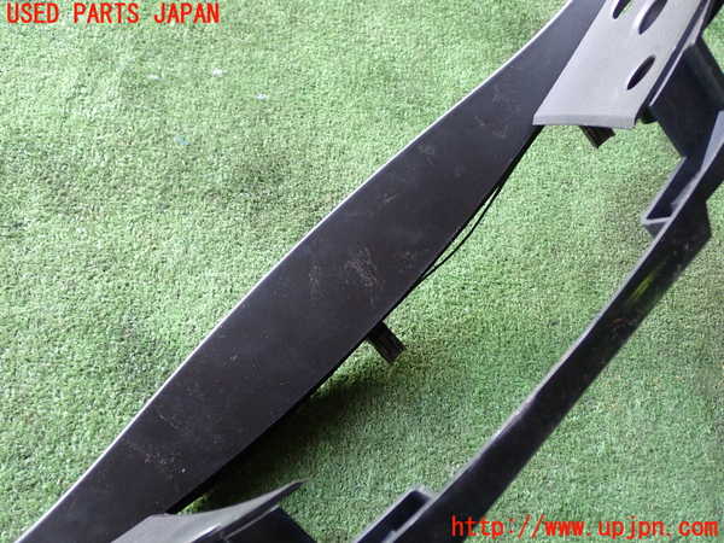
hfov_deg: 51.4
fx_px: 753
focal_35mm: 36
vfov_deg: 39.7
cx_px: 362
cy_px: 272
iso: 200
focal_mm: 6.37
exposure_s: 1/60
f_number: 2.5
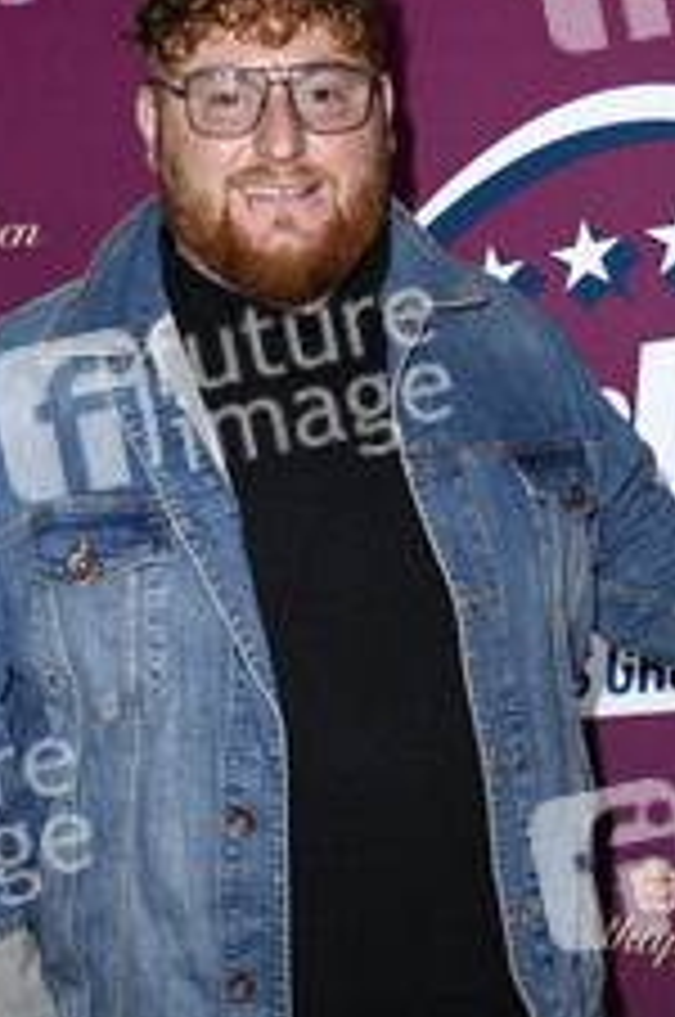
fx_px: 2398
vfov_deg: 23.9
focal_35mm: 85
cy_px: 621
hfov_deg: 16.0
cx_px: 351
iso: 1250
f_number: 6.3
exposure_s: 1/250
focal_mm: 48
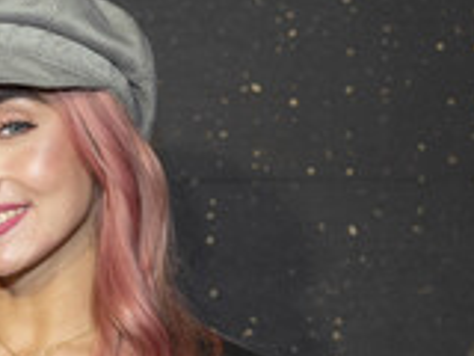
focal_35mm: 152
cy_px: 240
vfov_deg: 9.8
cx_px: -170
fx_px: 2081
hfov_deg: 12.5
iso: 800
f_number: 5.6
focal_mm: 56
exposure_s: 1/200
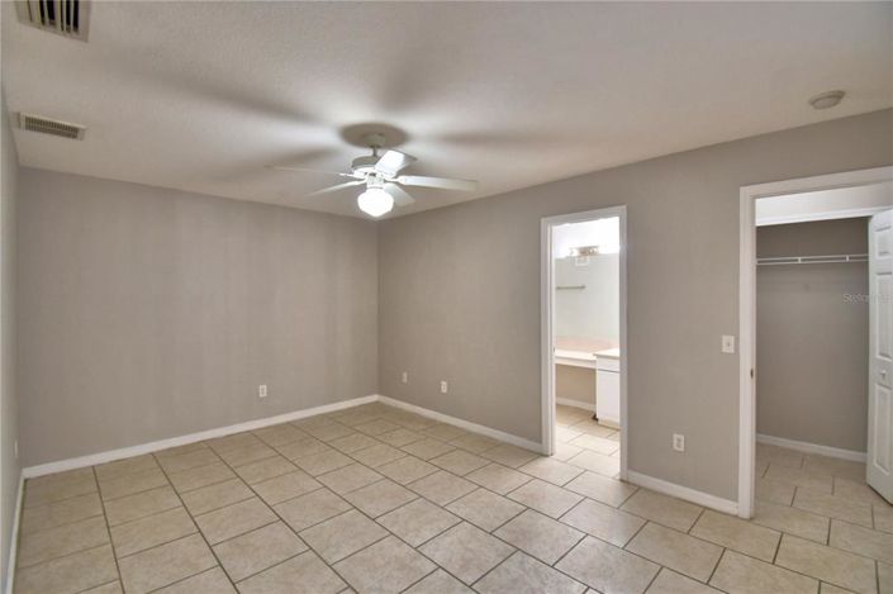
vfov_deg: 77.2
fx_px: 372
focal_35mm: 15
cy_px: 297
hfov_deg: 100.4
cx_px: 446
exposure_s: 1/40
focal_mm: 10
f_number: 4.5
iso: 400
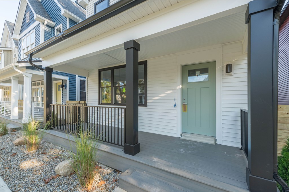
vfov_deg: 77.1
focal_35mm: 15
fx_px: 120
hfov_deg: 100.4
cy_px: 103
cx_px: 139
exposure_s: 1/40
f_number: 10
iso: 200
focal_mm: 14
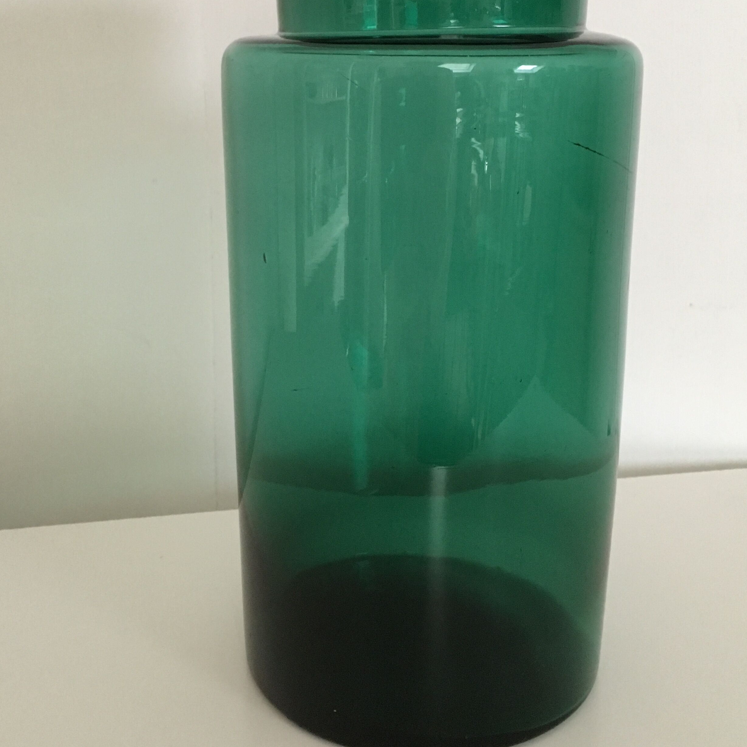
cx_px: 372
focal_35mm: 42
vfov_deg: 39.7
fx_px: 1025
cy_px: 276
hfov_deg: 40.0
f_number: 2.2
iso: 200
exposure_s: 1/24
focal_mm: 4.15
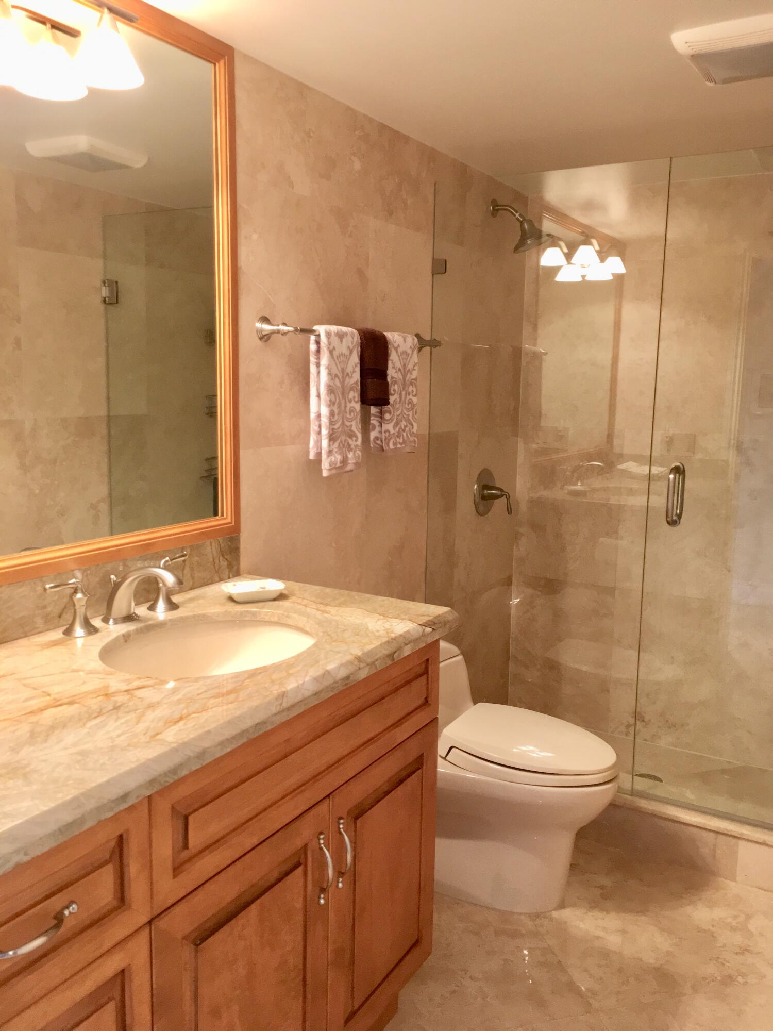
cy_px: 516
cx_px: 386
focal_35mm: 29
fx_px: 863
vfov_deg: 61.7
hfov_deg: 48.2
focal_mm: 4.15
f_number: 2.2
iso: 100
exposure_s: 1/30
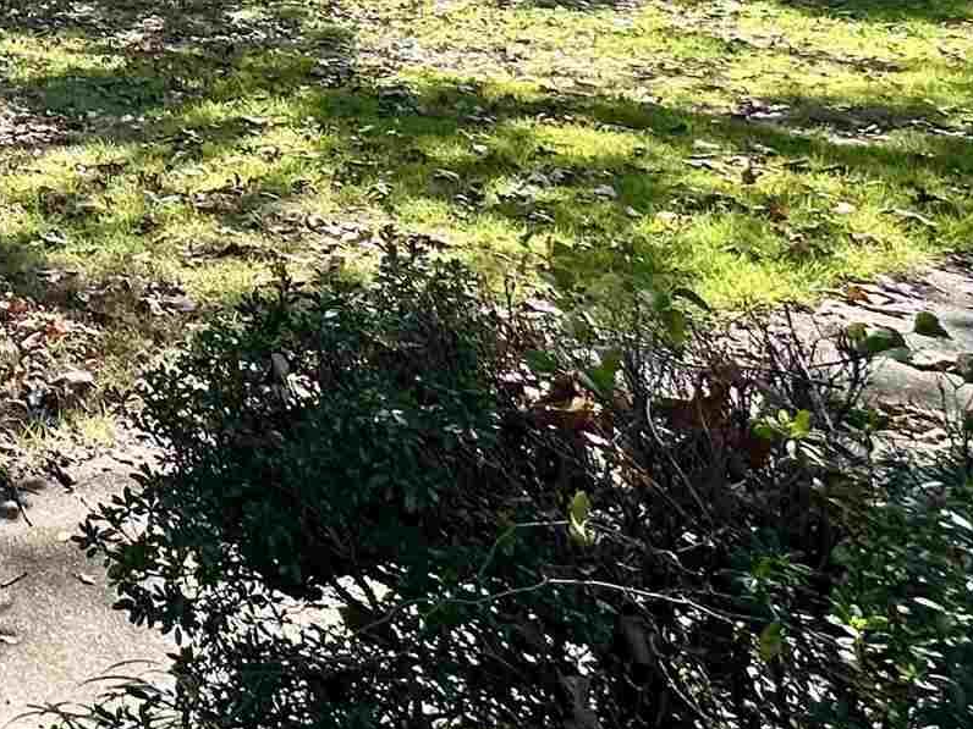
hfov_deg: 25.0
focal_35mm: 54
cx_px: -560
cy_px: -236
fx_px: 1518
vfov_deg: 23.6
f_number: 2.2
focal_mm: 2.22
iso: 40
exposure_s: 1/225
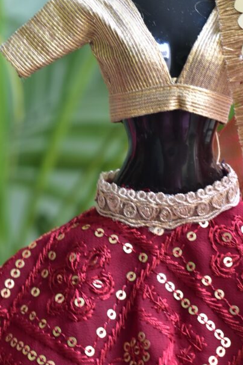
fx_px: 1243
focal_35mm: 123
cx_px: 166
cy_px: 172
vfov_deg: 16.7
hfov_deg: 11.1
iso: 400
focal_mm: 55
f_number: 7.1
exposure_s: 1/15
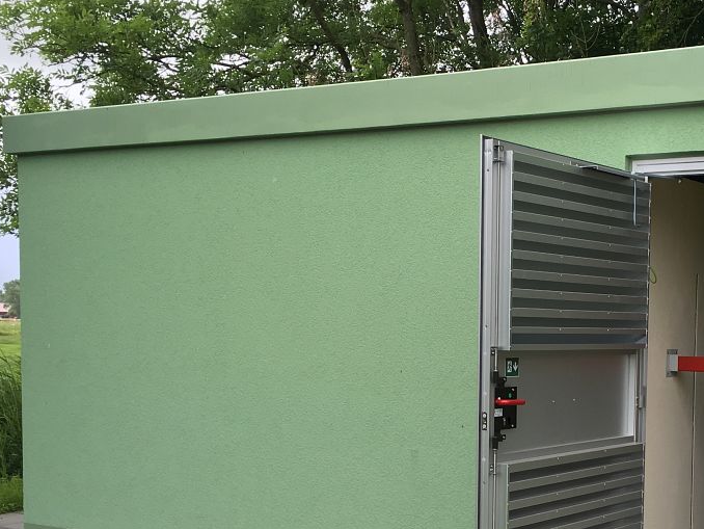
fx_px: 1160
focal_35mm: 57
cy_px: 419
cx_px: 559
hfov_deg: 32.9
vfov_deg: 25.3
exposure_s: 1/425
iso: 25
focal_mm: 4.15
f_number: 2.2
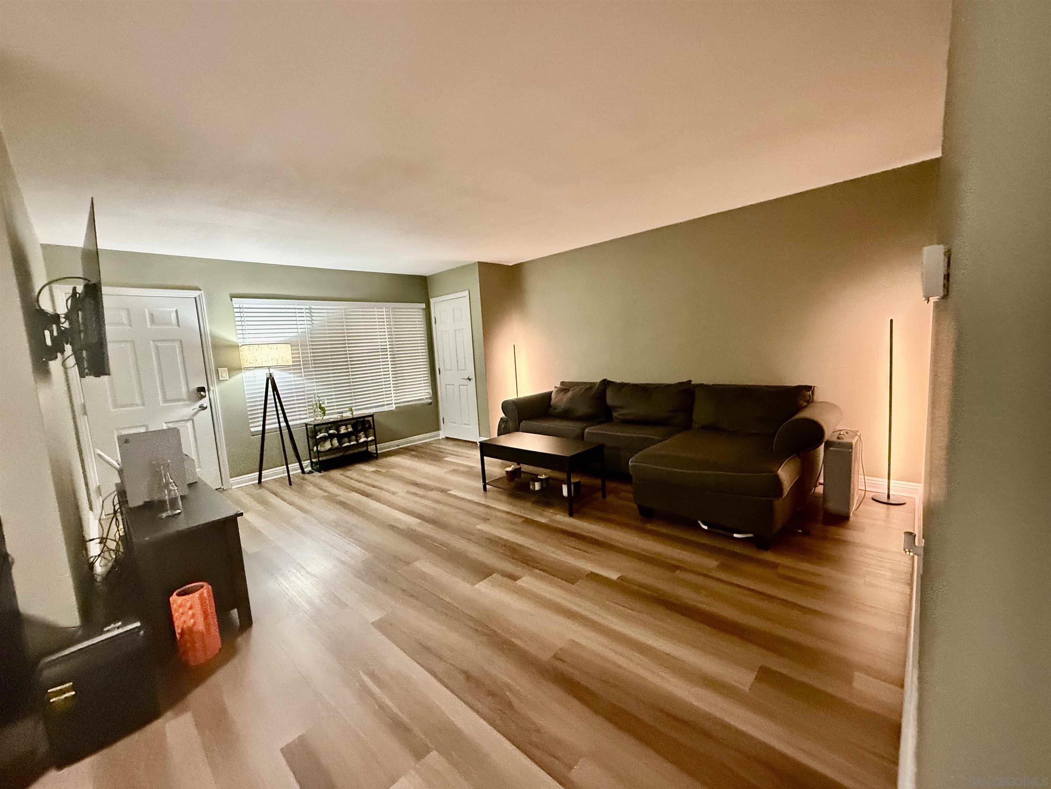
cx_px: 526
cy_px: 394
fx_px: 425
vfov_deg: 85.7
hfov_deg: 102.1
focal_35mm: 14
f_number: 2.2
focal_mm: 2.22
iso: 1000
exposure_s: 1/60
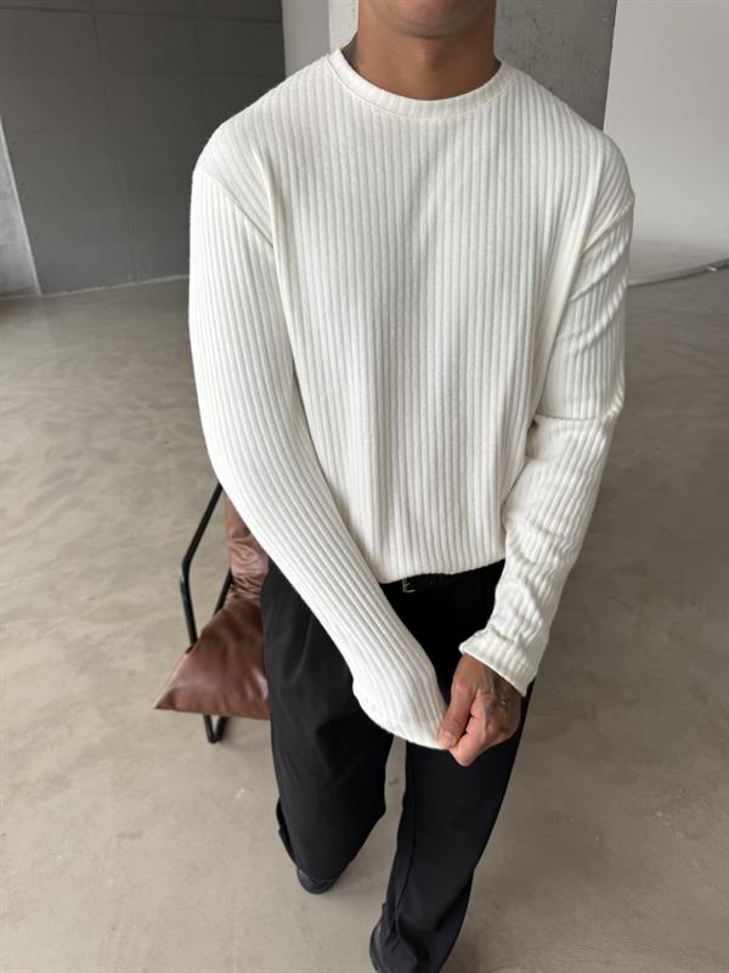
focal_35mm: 24
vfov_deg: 71.6
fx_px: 674
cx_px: 364
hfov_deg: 56.8
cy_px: 486
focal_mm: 6.76
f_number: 1.78
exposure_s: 1/121
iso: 100
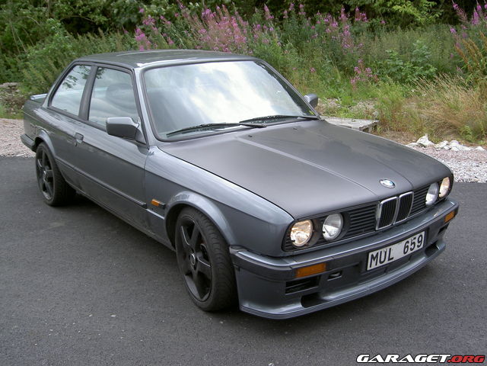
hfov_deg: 47.9
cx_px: 244
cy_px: 183
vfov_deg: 36.8
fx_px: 549
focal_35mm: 39
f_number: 4.7
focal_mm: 8
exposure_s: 1/167
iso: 100
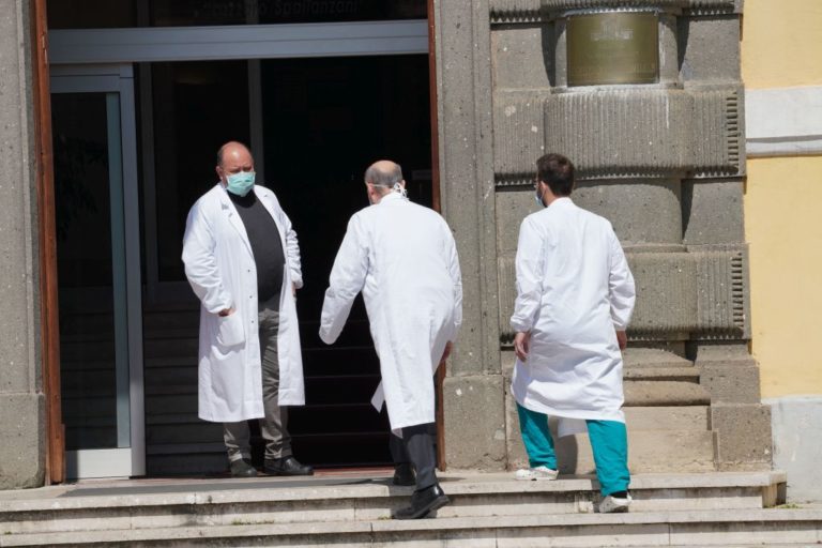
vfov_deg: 4.4
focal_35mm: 309
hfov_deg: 6.7
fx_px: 7055
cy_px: 274
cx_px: 411
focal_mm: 309
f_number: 16
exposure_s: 1/250
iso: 200
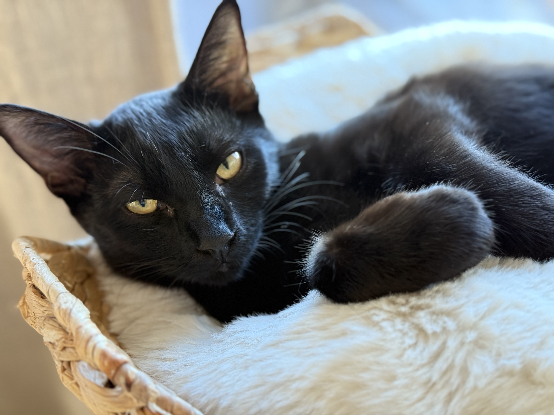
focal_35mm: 48
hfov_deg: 39.7
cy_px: 208
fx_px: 768
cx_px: 277
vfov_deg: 30.3
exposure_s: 1/40
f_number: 1.78
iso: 250
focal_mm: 6.76
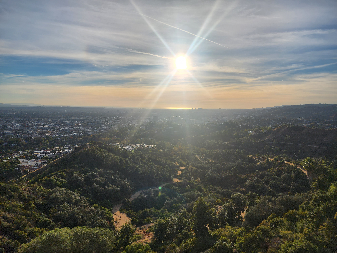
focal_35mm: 23
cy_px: 126
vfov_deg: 58.9
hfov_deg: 73.9
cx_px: 168
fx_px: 224
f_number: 1.8
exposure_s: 1/3229
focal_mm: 6.4
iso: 12
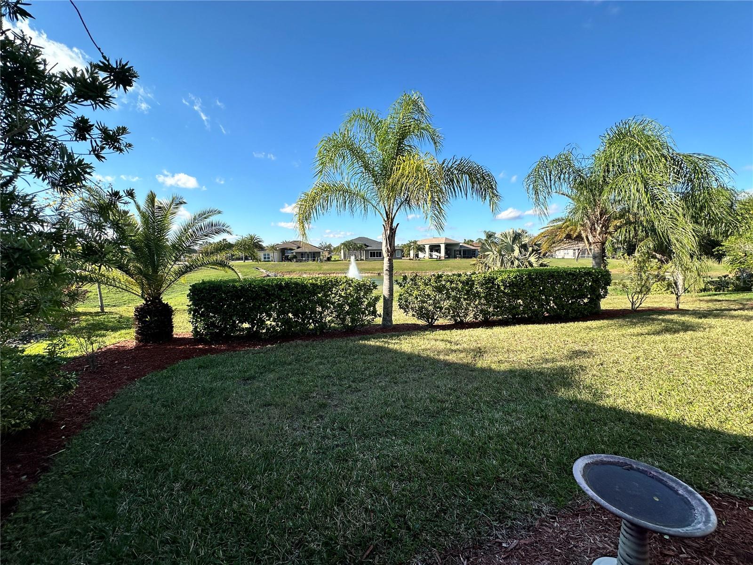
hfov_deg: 102.1
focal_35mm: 14
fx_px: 305
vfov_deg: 85.7
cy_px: 282
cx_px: 376
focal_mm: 2.22
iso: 40
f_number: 2.2
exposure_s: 1/1208
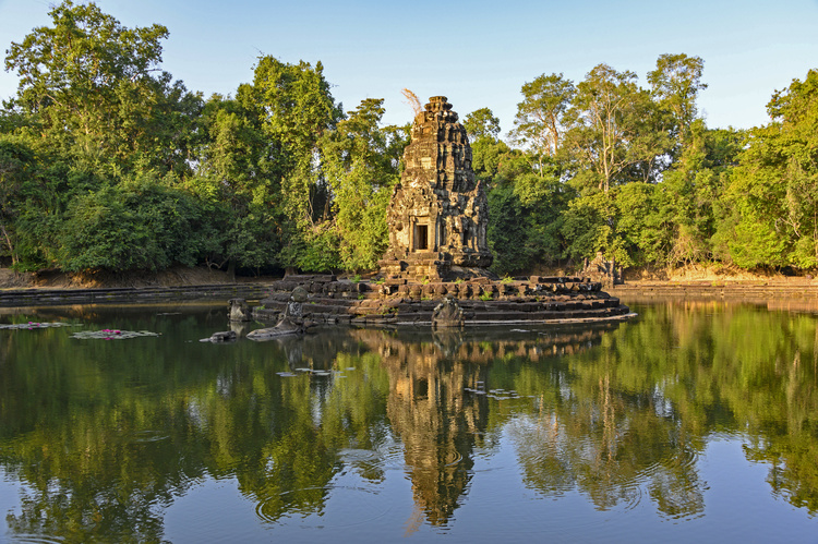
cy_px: 272
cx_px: 409
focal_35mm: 34
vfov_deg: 38.8
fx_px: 772
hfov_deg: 55.8
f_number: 7.1
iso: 250
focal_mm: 34
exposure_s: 1/200
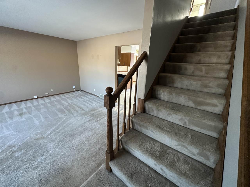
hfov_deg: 102.1
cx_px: 125
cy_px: 94
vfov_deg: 85.7
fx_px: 101
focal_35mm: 14
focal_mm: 2.22
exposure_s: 1/60
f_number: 2.2
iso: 250
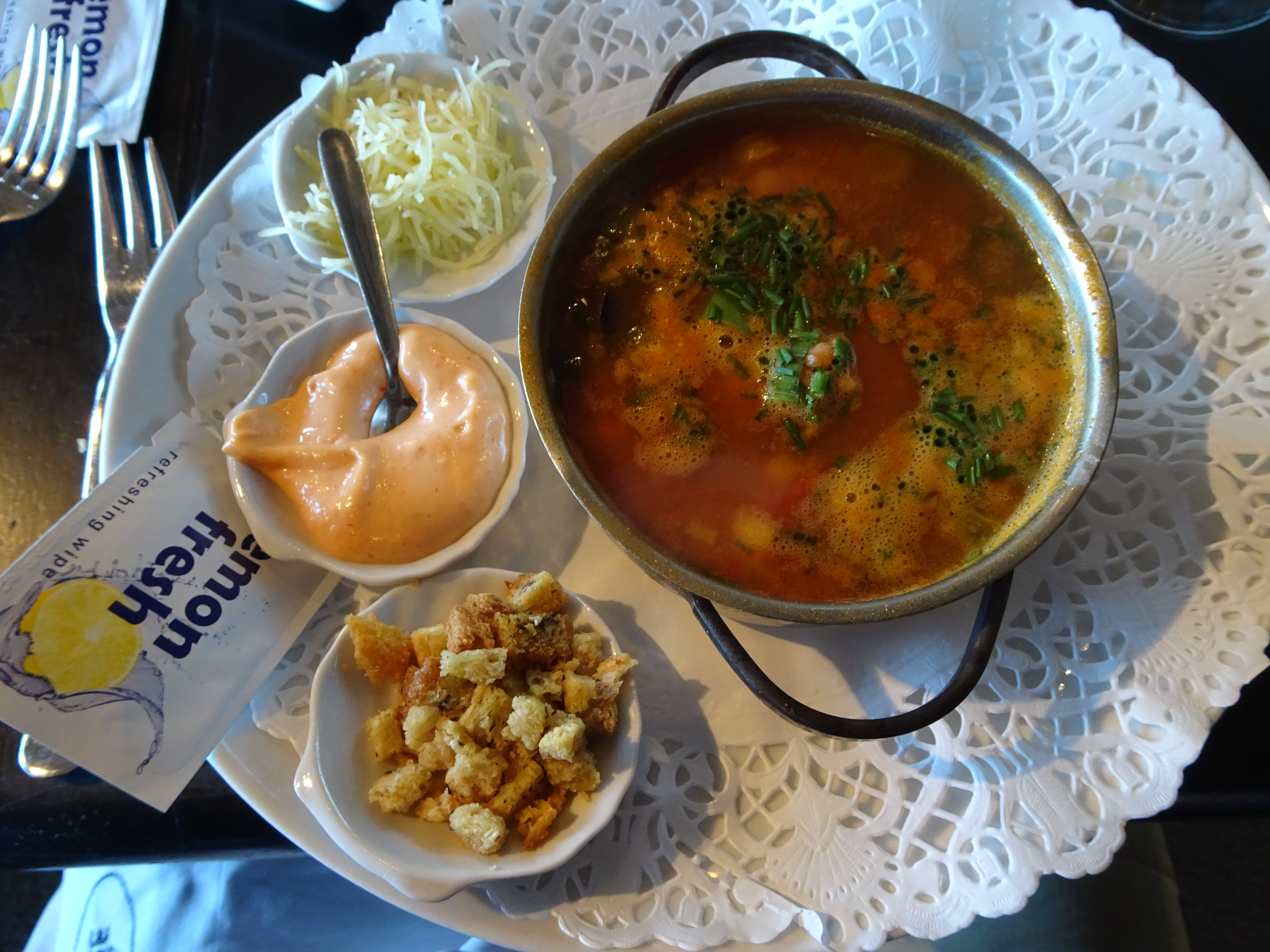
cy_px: 476
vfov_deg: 56.8
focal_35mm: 24
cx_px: 635
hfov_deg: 71.6
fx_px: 881
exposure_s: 1/30
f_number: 3.5
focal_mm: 4.1
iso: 320
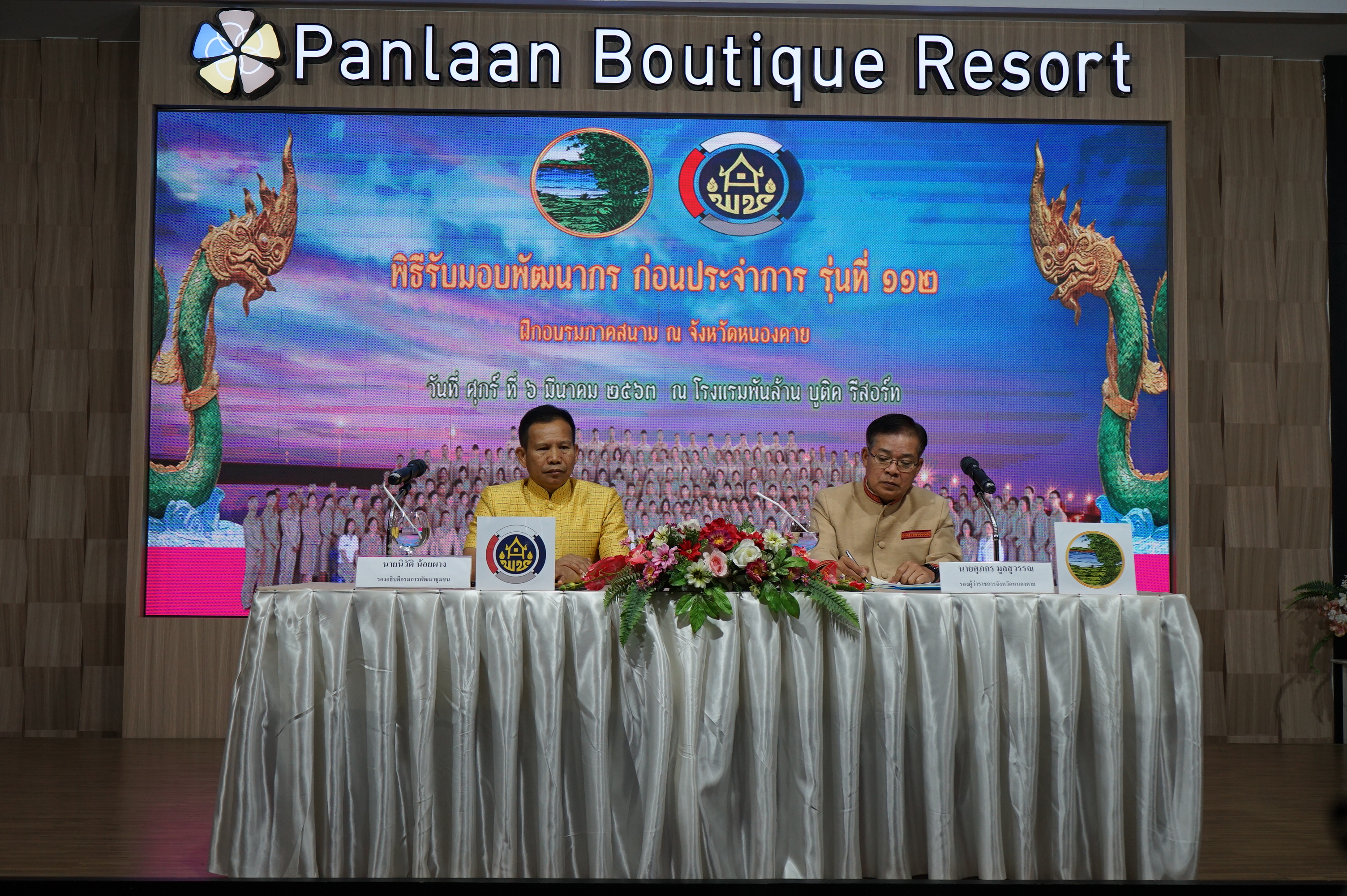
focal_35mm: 47
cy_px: 448
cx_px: 674
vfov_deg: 28.6
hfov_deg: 41.9
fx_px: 1757
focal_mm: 47
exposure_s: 1/125
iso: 800
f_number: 6.3
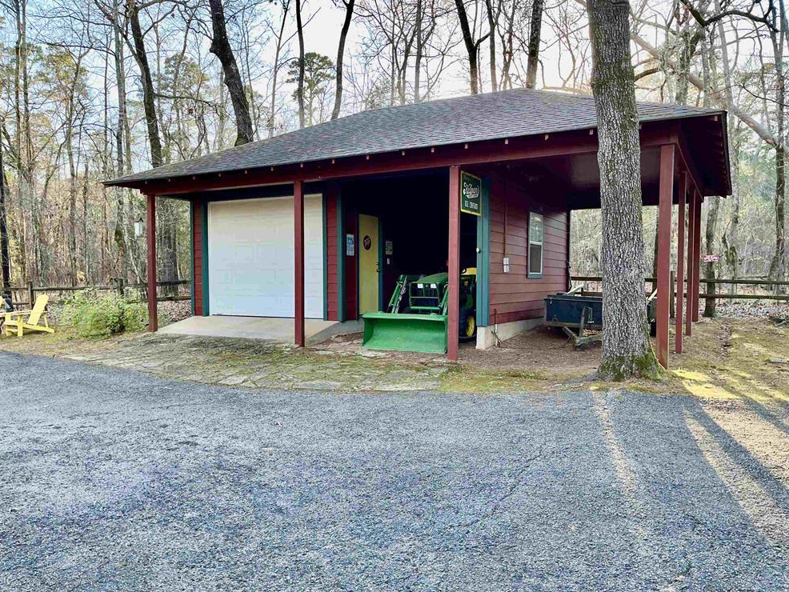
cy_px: 303
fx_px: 616
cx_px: 393
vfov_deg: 51.4
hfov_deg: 65.3
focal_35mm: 27
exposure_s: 1/164
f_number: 1.6
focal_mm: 5.1
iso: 64
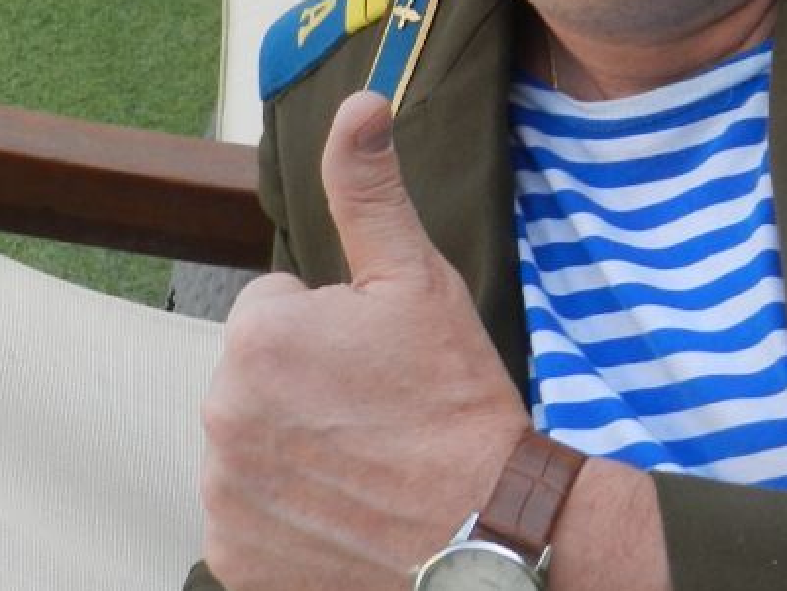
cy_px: -57
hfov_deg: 11.7
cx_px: 620
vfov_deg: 8.7
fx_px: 3843
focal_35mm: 169
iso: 160
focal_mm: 9.4
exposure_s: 1/250
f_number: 4.4
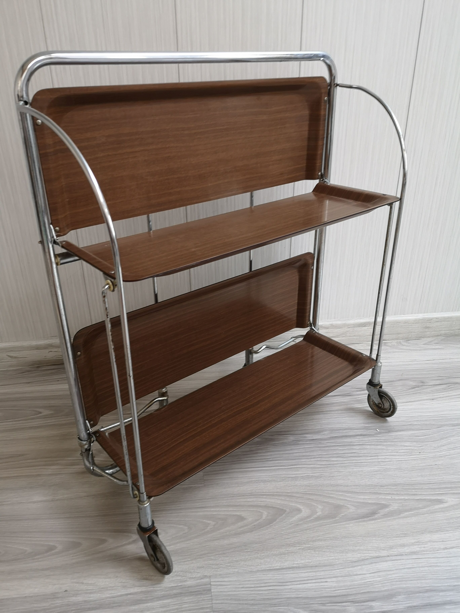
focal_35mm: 27
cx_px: 230
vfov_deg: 65.3
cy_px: 306
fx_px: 478
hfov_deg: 51.4
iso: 200
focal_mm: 5.58
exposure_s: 1/33.3
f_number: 1.8
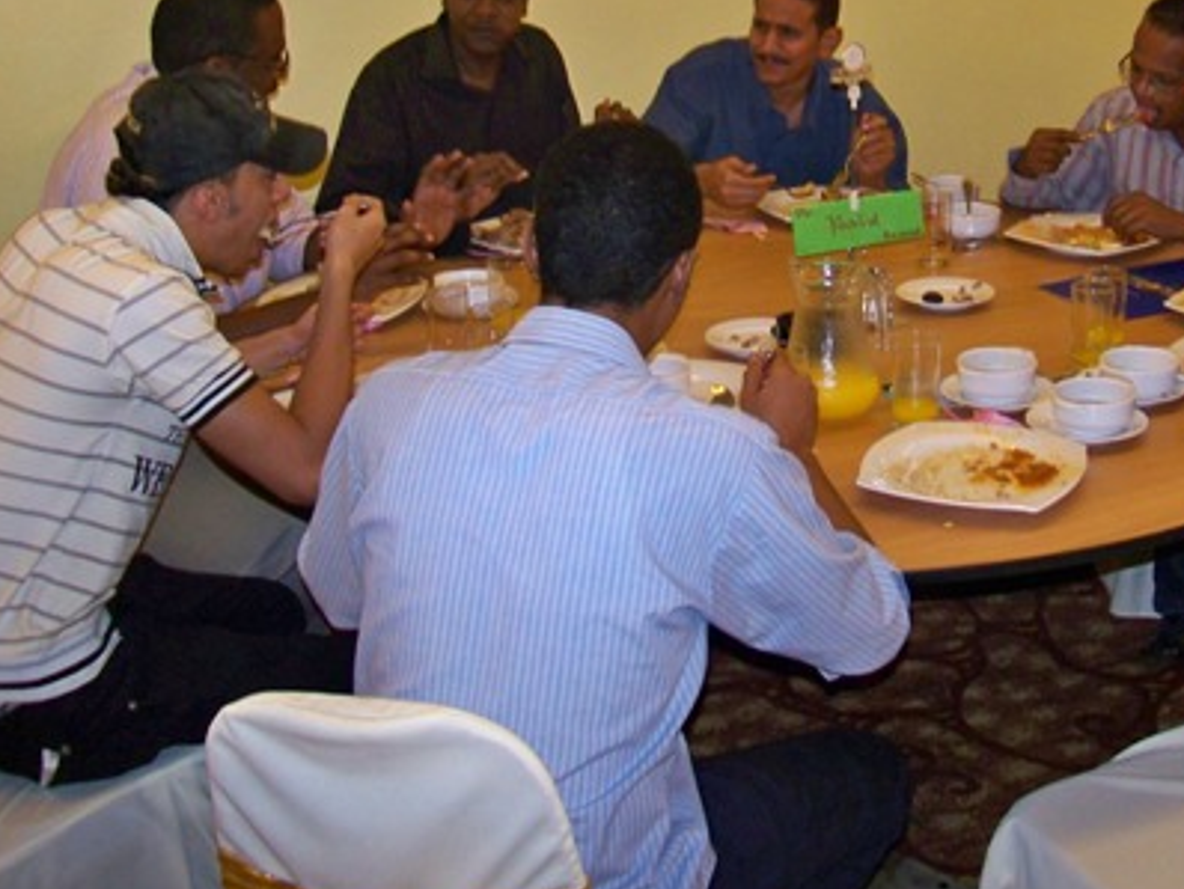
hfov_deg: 35.8
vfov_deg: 27.1
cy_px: 208
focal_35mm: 53
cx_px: 800
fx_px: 1814
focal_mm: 5.85
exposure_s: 1/30
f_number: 2.8
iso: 200
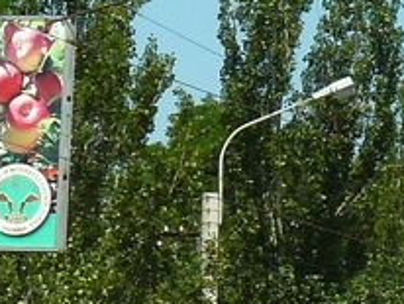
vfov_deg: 3.8
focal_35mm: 392
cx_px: -571
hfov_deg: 4.9
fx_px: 4580
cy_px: 186
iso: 200
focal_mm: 13.1
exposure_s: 1/1000
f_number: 5
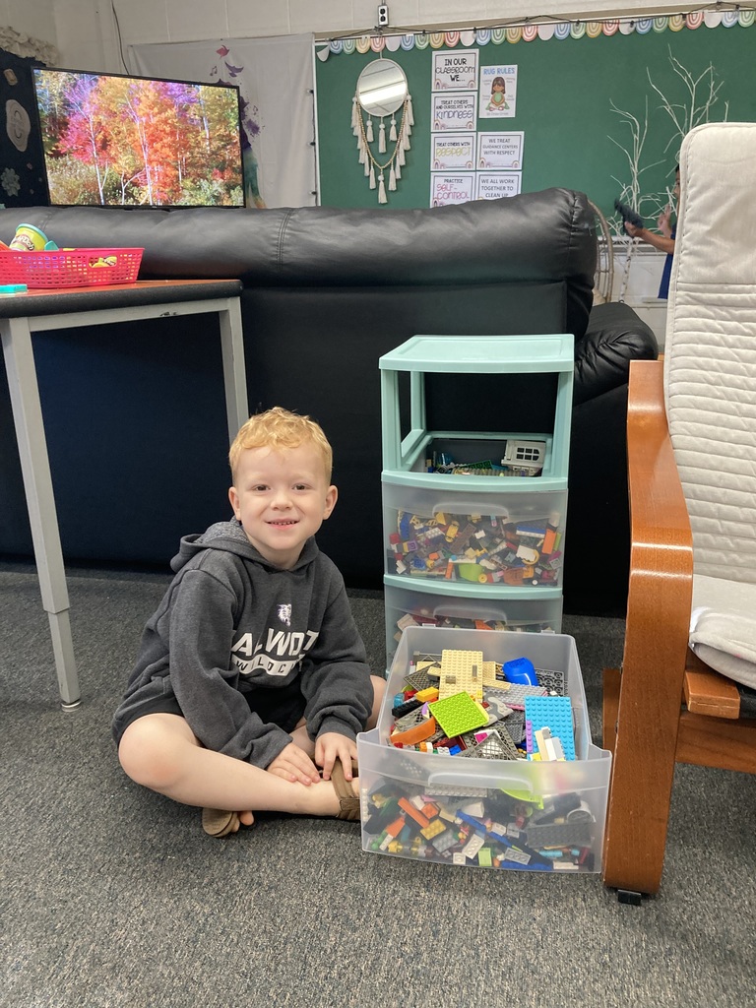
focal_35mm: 28
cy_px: 504
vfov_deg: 63.4
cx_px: 378
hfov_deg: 49.7
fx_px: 815
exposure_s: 1/60
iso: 200
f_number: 1.8
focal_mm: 3.99
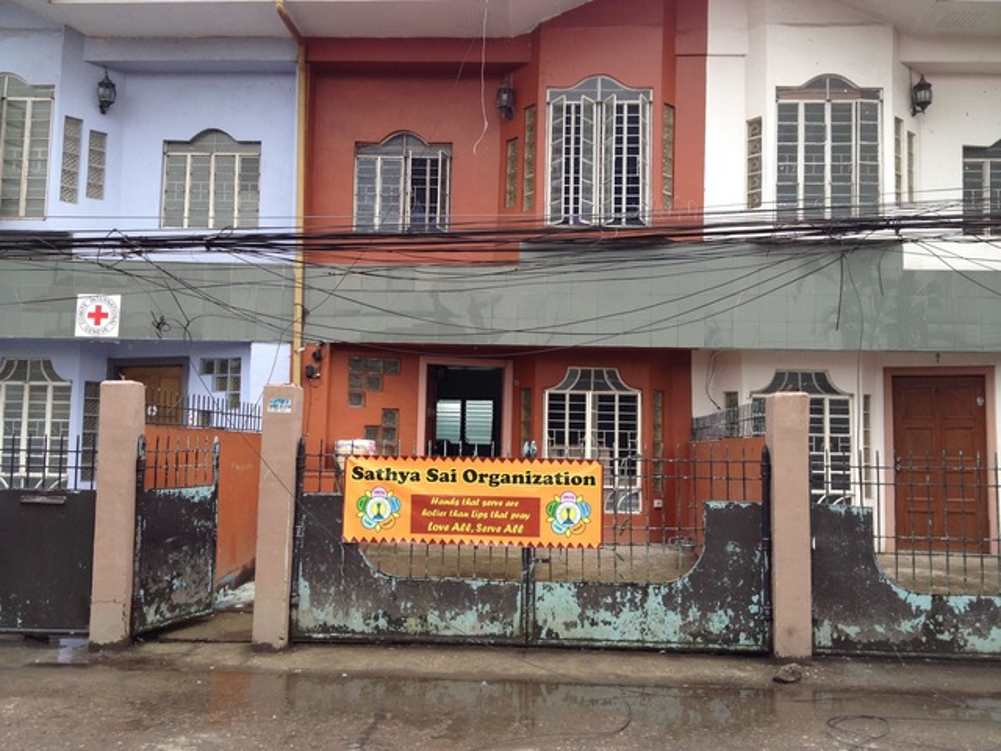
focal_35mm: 35
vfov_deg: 40.7
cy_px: 376
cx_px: 500
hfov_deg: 52.6
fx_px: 1012
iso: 50
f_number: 2.4
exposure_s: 1/231
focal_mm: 4.28
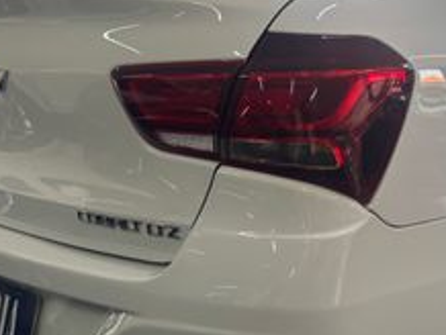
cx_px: 325
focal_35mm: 56
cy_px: 149
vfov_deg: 26.1
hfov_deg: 33.7
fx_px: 722
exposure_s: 1/120
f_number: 1.6
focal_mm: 5.96
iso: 50
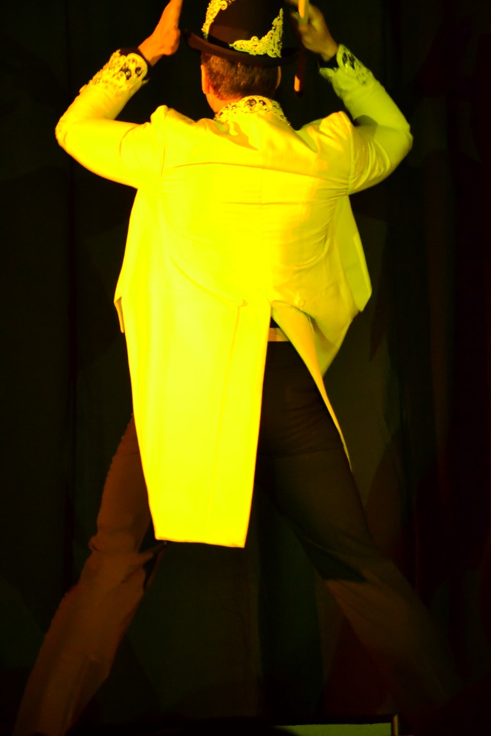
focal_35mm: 225
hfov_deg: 6.1
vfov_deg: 9.1
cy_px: 368
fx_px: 4603
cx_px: 246
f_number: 5
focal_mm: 150
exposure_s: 1/50
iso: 3200
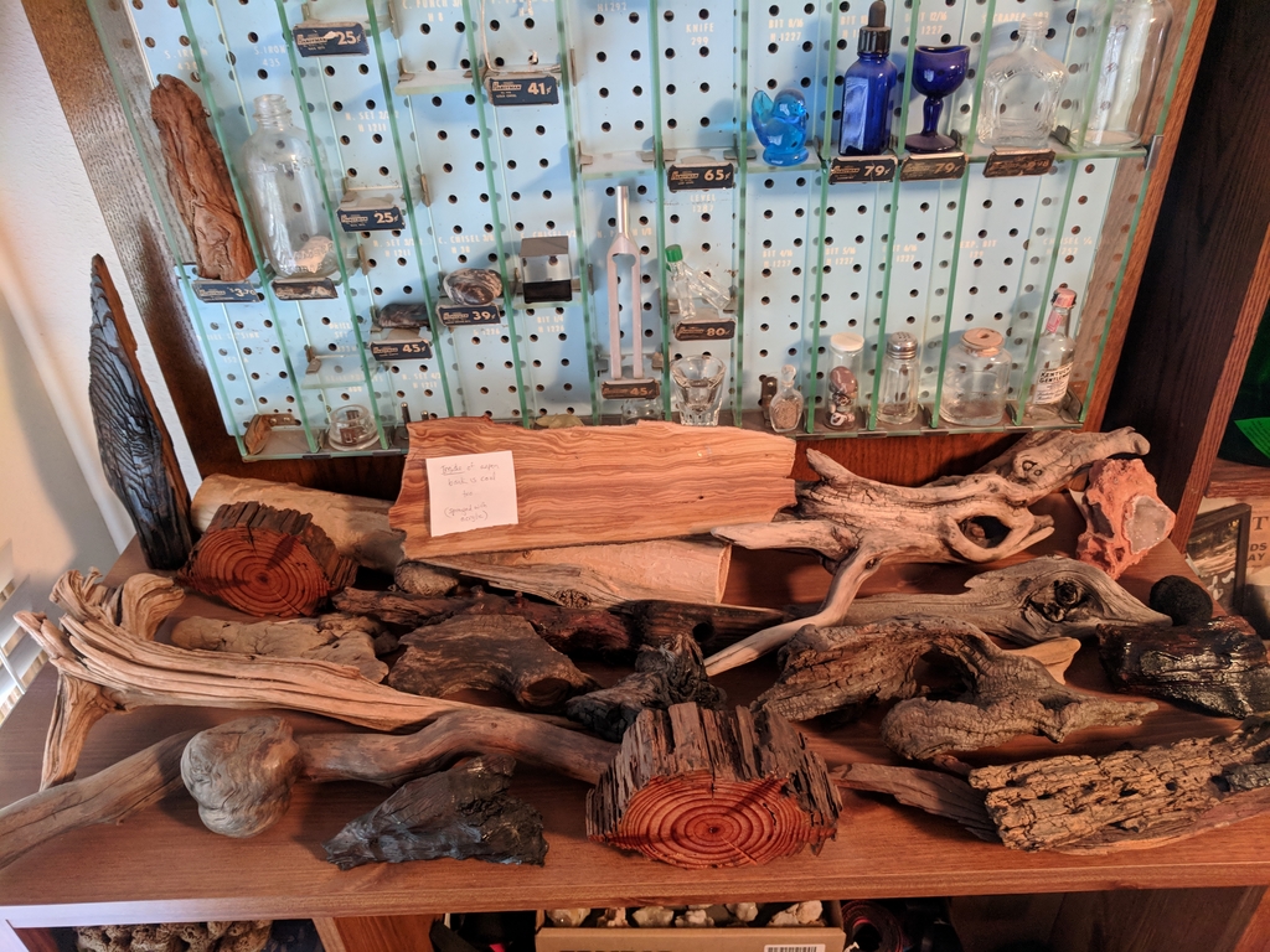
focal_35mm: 26
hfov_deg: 67.3
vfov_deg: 53.1
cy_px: 476
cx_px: 635
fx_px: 954
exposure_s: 1/30
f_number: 2
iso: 711
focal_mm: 4.67
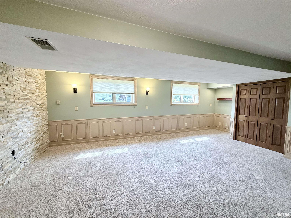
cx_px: 146
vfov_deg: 85.7
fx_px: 118
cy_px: 109
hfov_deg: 102.1
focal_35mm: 14
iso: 200
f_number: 2.2
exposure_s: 1/120
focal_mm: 2.22
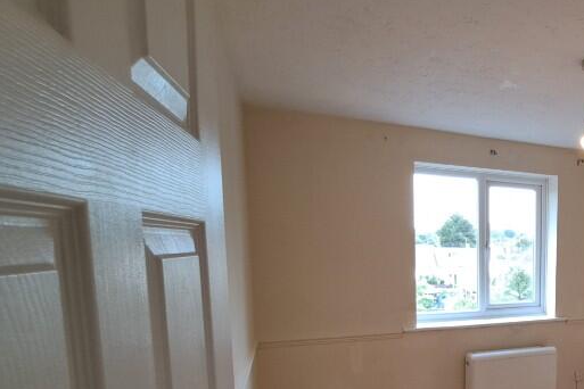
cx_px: 564
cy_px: 303
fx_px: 438
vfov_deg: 45.8
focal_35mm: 27
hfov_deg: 54.8
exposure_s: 1/50
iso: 80
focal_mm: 1.74
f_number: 2.2
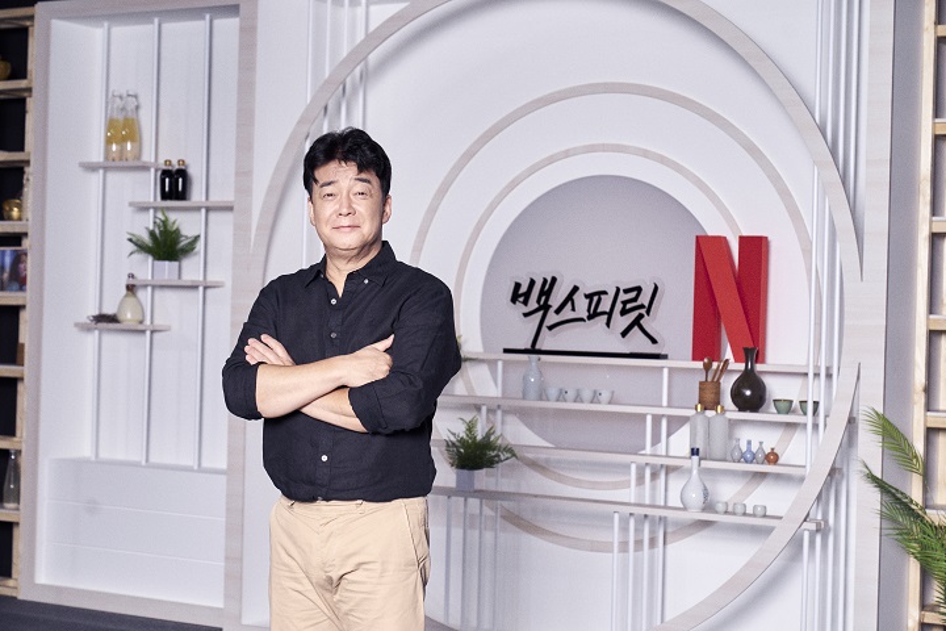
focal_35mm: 70
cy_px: 316
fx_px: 1839
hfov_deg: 28.8
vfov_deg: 19.5
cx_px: 473
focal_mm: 70
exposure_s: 1/160
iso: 500
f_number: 5
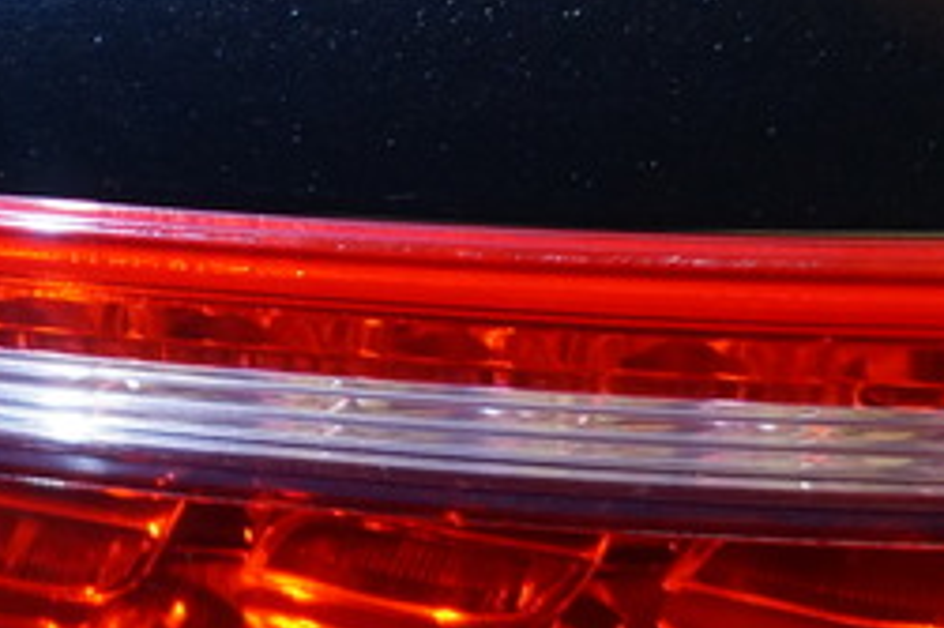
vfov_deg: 11.6
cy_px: -455
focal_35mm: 110
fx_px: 2882
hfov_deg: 18.0
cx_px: -87
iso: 1000
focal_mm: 18
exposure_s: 1/60
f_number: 4
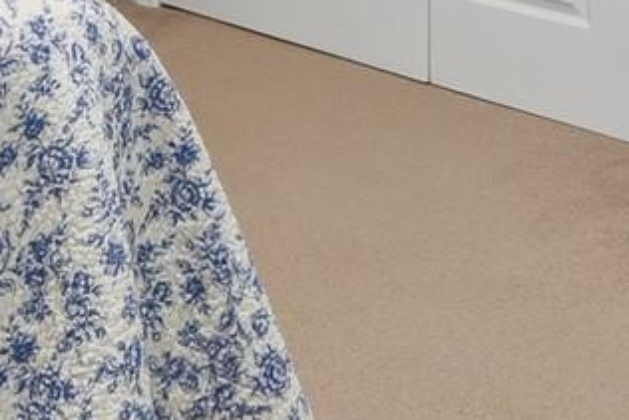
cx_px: 221
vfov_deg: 15.0
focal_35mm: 76
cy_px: -395
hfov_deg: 26.5
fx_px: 1328
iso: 160
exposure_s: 1/80
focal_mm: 12
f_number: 4.5
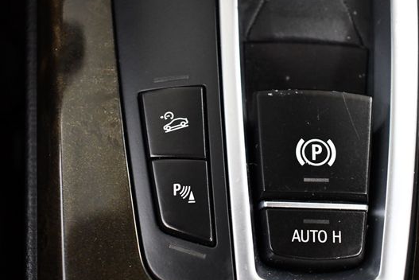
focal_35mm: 51
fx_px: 594
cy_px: 164
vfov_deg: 26.5
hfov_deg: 38.8
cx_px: 241
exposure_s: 1/125
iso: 3200
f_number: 3.8
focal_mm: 21
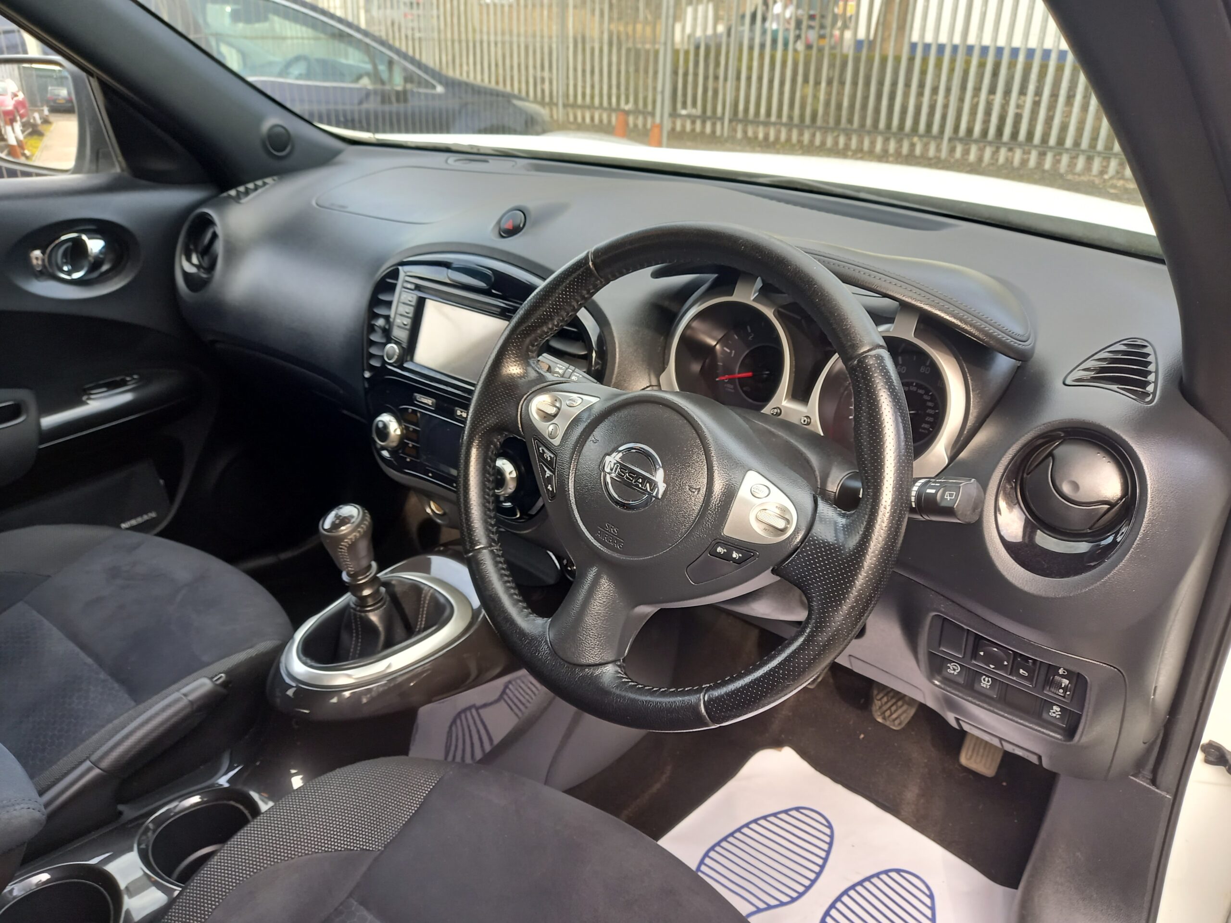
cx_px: 616
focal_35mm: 25
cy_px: 462
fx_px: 889
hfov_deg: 69.4
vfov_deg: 54.9
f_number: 2
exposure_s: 1/60
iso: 80
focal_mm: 4.6
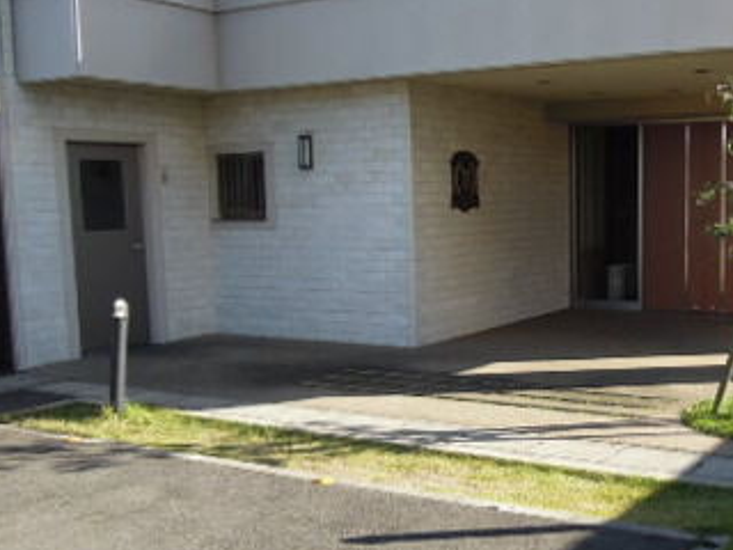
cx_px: 486
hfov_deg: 41.6
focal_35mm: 45
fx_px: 953
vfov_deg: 32.1
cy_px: 330
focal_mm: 4.3
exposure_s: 1/800
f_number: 2.8
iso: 160
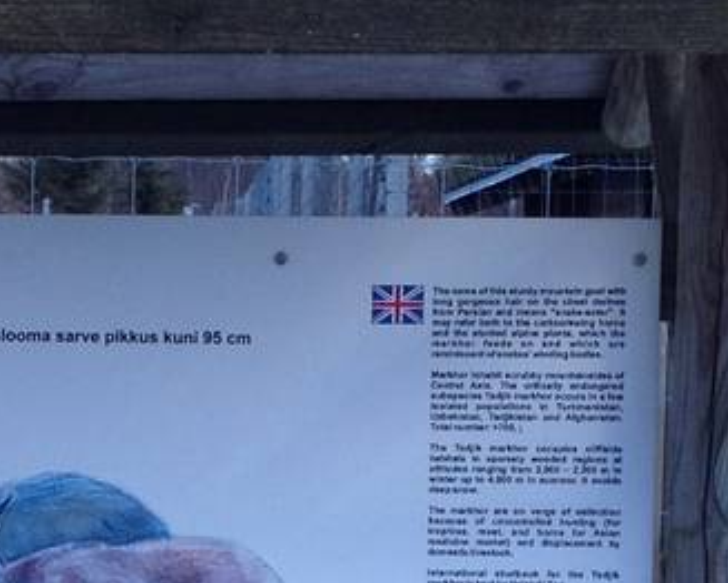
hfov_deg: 11.4
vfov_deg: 9.2
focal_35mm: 167
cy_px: 496
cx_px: -89
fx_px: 3600
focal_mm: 4.28
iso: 50
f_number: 2.4
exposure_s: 1/726
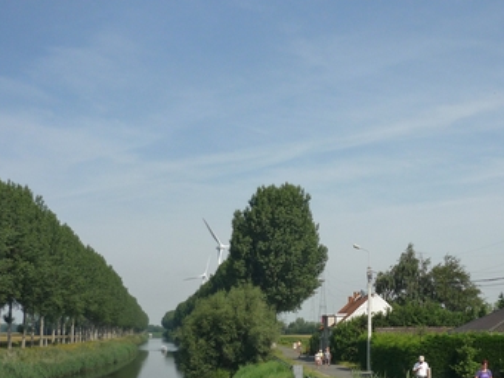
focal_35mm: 58
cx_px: 365
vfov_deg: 24.9
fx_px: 845
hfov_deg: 32.7
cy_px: 289
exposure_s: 1/250
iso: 100
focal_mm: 5.5
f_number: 8
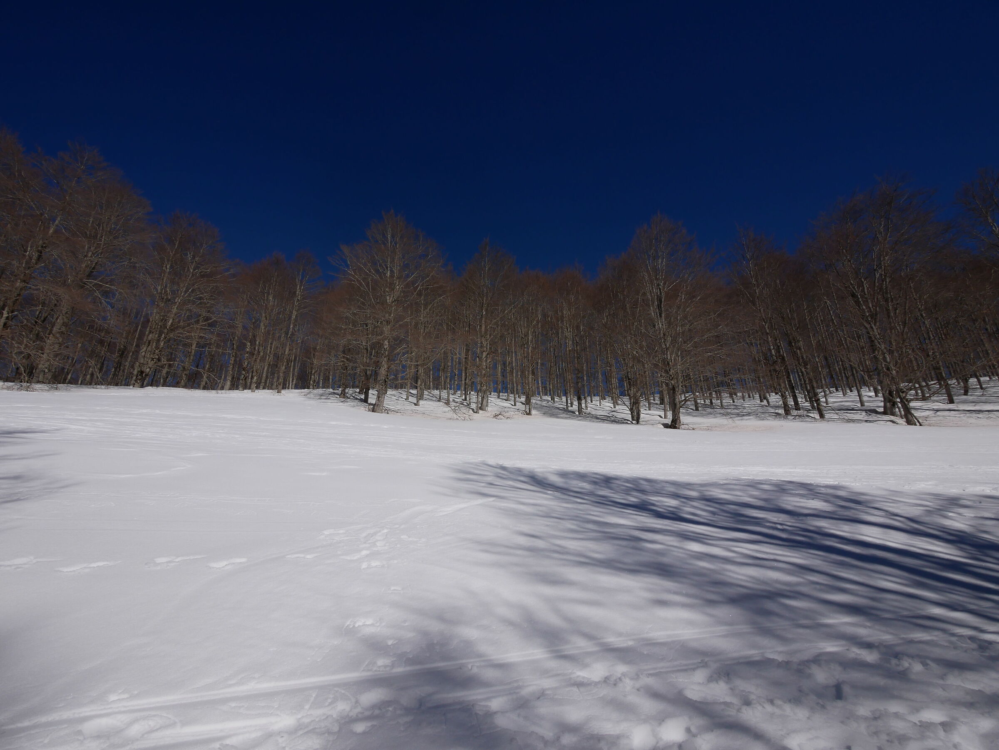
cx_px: 500
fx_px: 404
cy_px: 375
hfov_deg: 102.0
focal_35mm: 14
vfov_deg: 85.7
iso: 200
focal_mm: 7
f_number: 11
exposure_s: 1/800
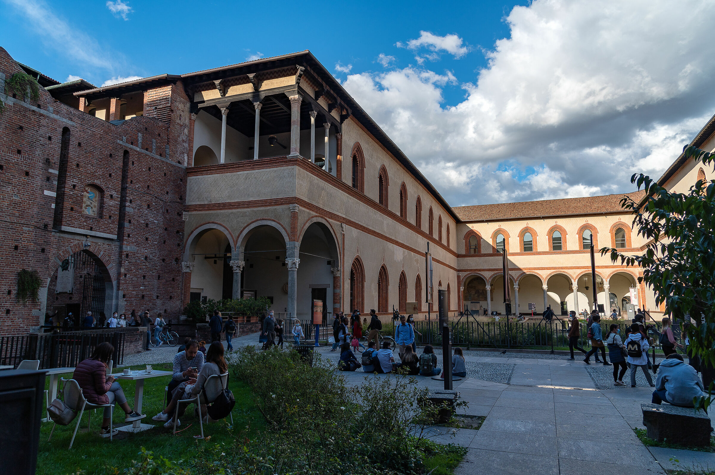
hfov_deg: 73.8
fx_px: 476
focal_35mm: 24
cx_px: 358
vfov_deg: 53.1
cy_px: 238
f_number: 5.6
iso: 100
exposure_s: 1/500
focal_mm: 24
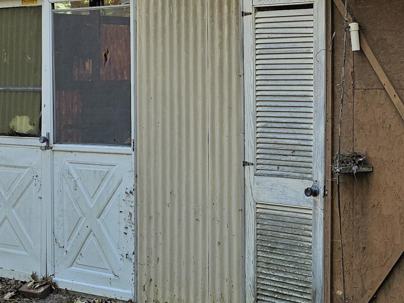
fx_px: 817
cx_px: 393
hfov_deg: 26.5
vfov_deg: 20.6
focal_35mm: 70
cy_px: 37
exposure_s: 1/180
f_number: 1.7
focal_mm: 6.3
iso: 50
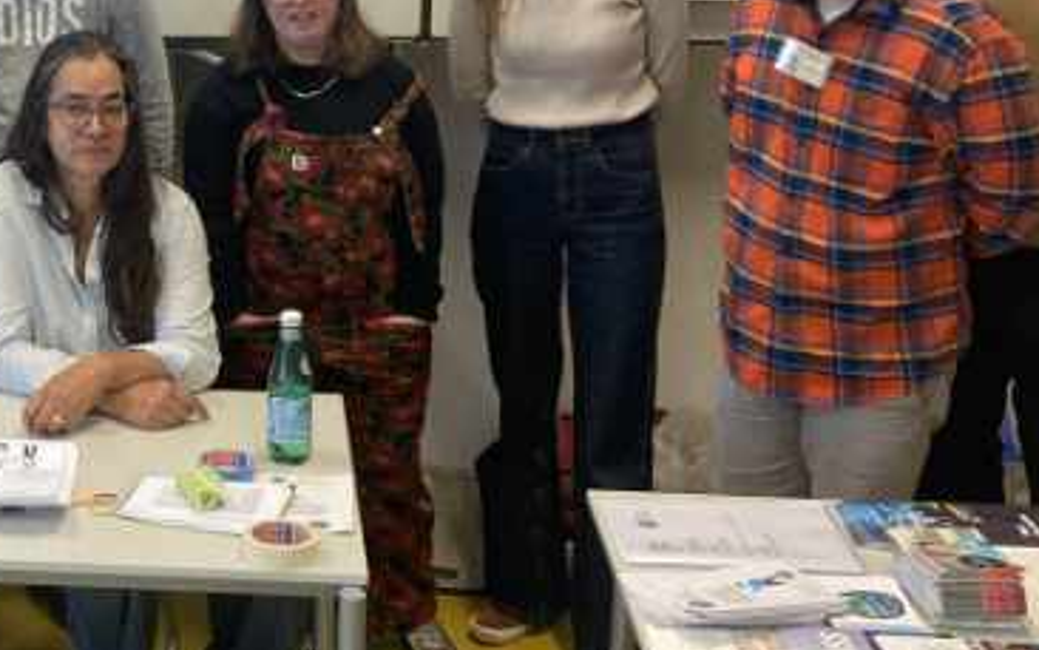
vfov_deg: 17.8
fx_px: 2068
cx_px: 9
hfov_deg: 26.7
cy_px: 175
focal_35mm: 73
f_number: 1.8
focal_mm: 4
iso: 50
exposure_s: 1/50
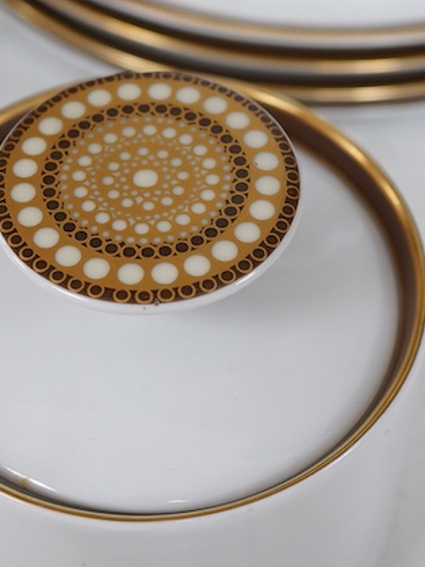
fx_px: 1523
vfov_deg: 21.0
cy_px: 208
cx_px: 169
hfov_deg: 15.9
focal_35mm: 93
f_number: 6.3
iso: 1250
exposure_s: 1/125
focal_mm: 30
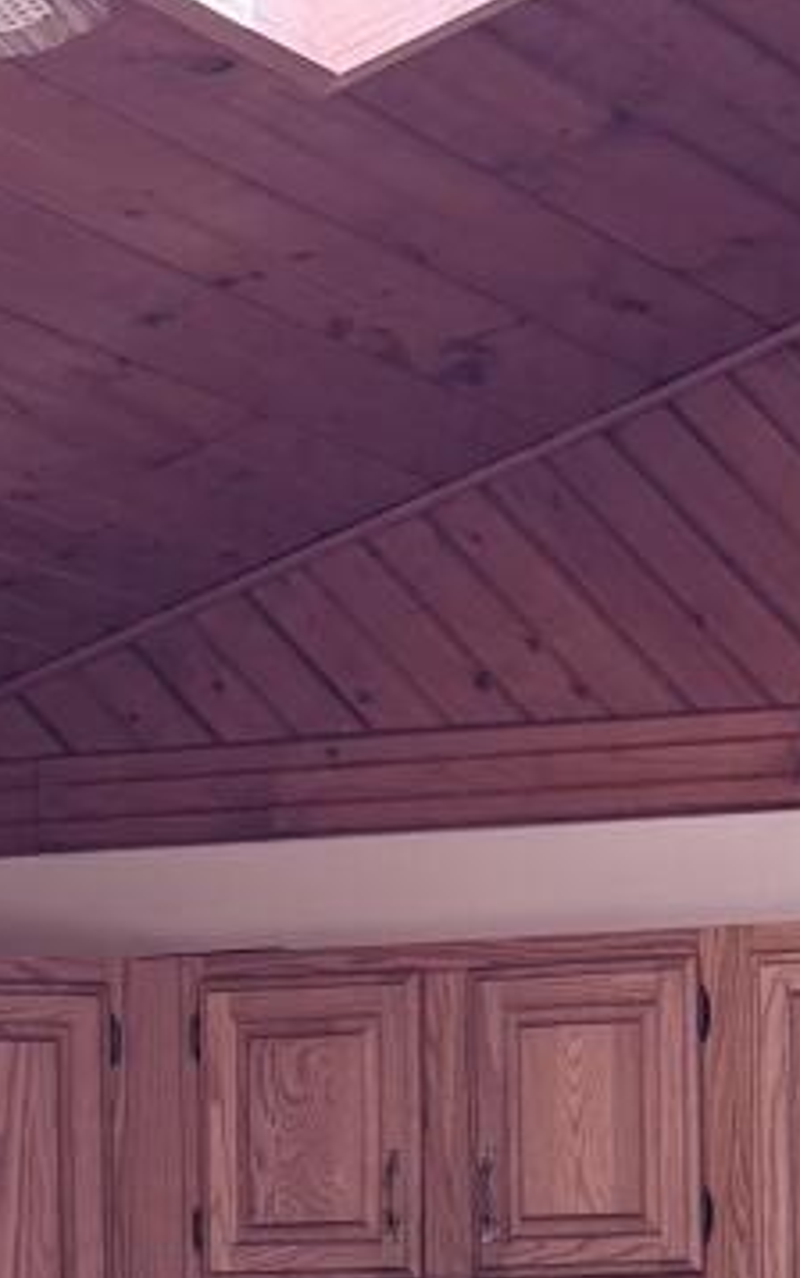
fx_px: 4950
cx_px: 661
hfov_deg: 9.2
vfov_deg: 14.3
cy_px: 1499
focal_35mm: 142
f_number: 1.78
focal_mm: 6.76
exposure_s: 1/278
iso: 100
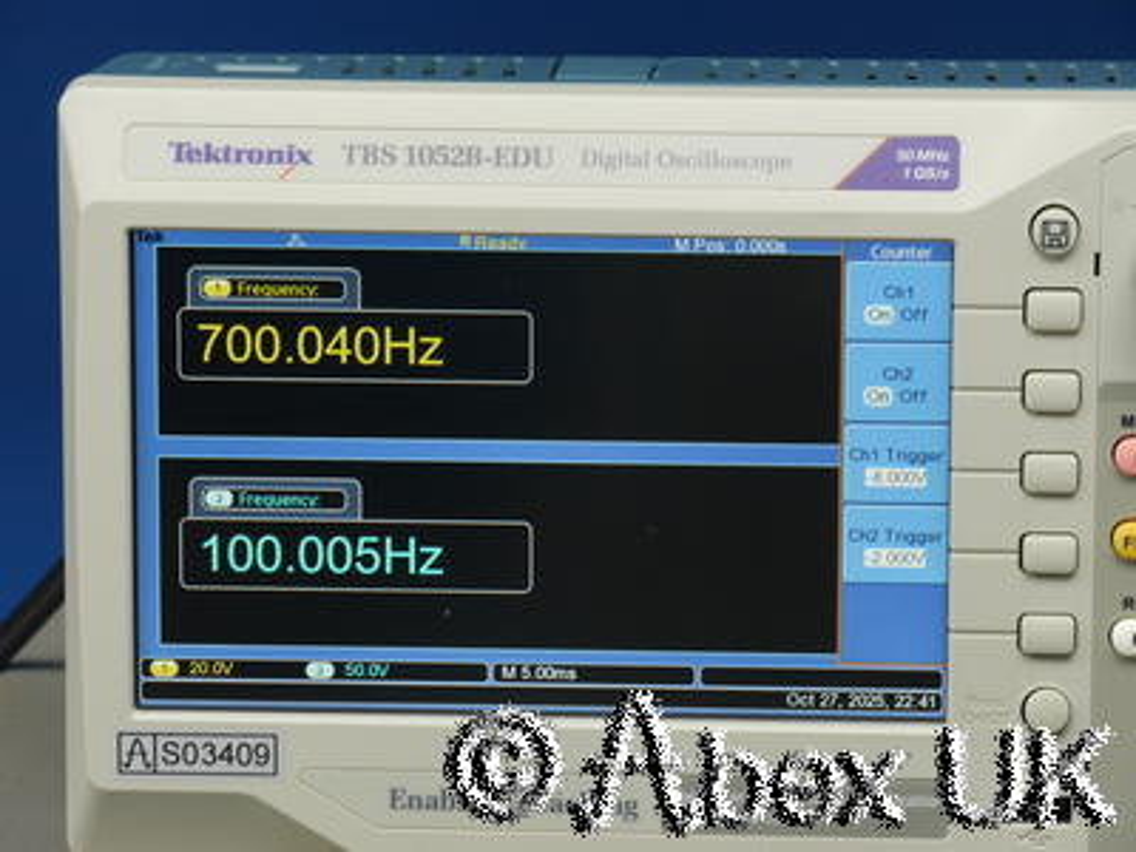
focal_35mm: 194
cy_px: 426
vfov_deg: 7.7
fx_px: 6367
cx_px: 568
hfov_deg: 10.2
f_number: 11
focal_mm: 97
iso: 400
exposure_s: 1/10
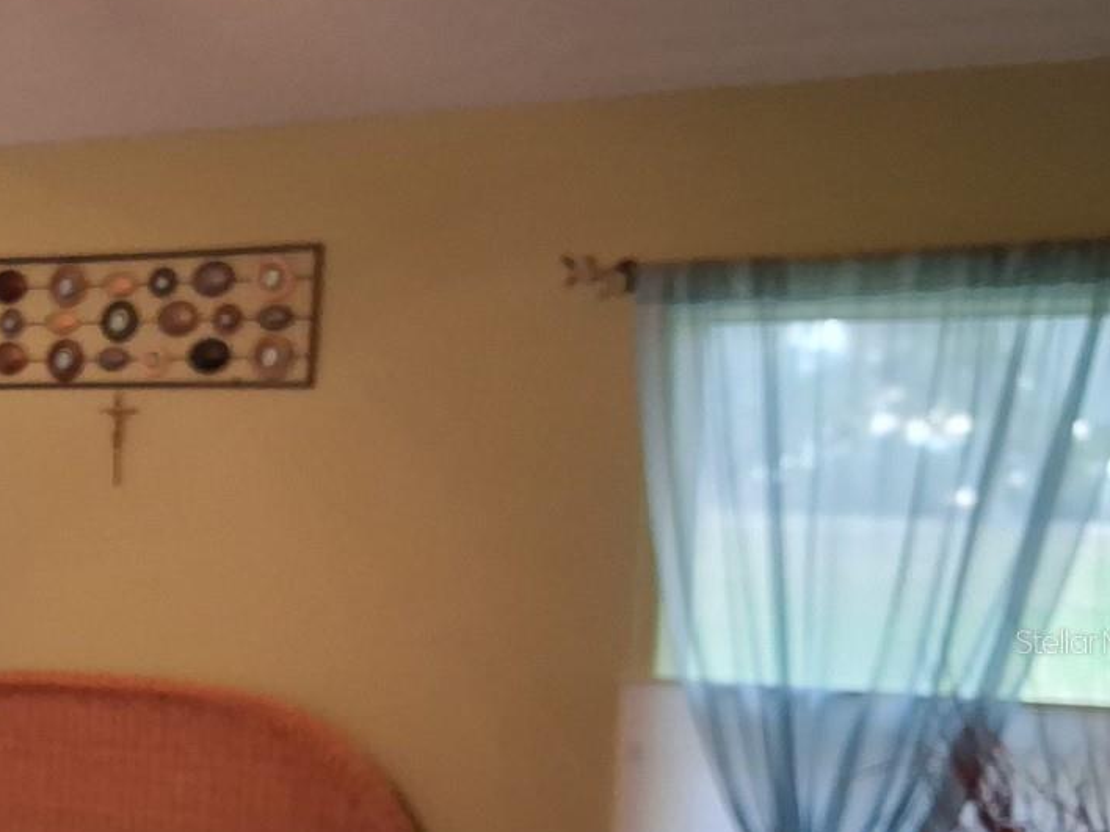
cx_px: -91
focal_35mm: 61
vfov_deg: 23.7
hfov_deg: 28.9
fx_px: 1956
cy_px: 641
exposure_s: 1/120
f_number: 1.8
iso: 400
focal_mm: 4
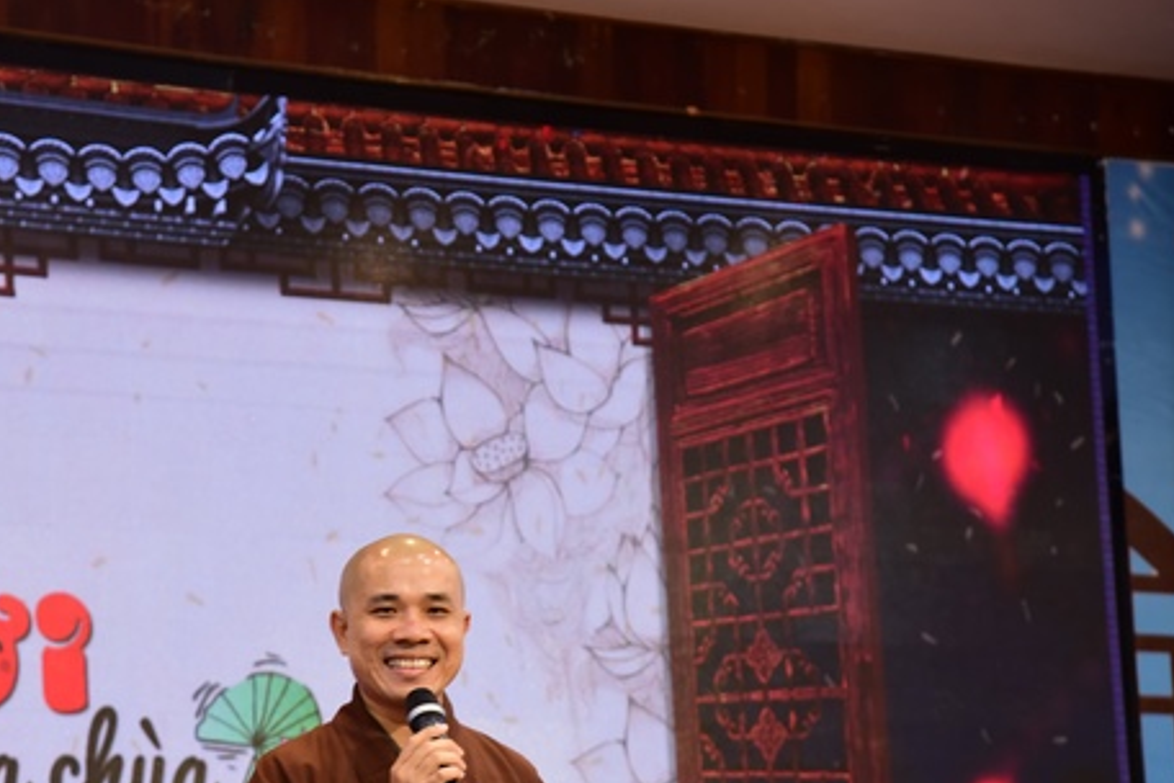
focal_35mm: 131
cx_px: 412
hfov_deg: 15.6
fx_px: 4272
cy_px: 545
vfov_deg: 10.5
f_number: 5
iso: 1250
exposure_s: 1/40
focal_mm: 92
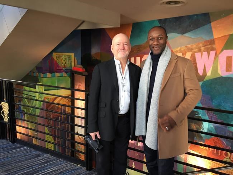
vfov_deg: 48.3
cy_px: 88
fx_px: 195
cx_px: 116
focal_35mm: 29
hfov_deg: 61.6
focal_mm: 4.15
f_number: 2.2
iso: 64
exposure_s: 1/30
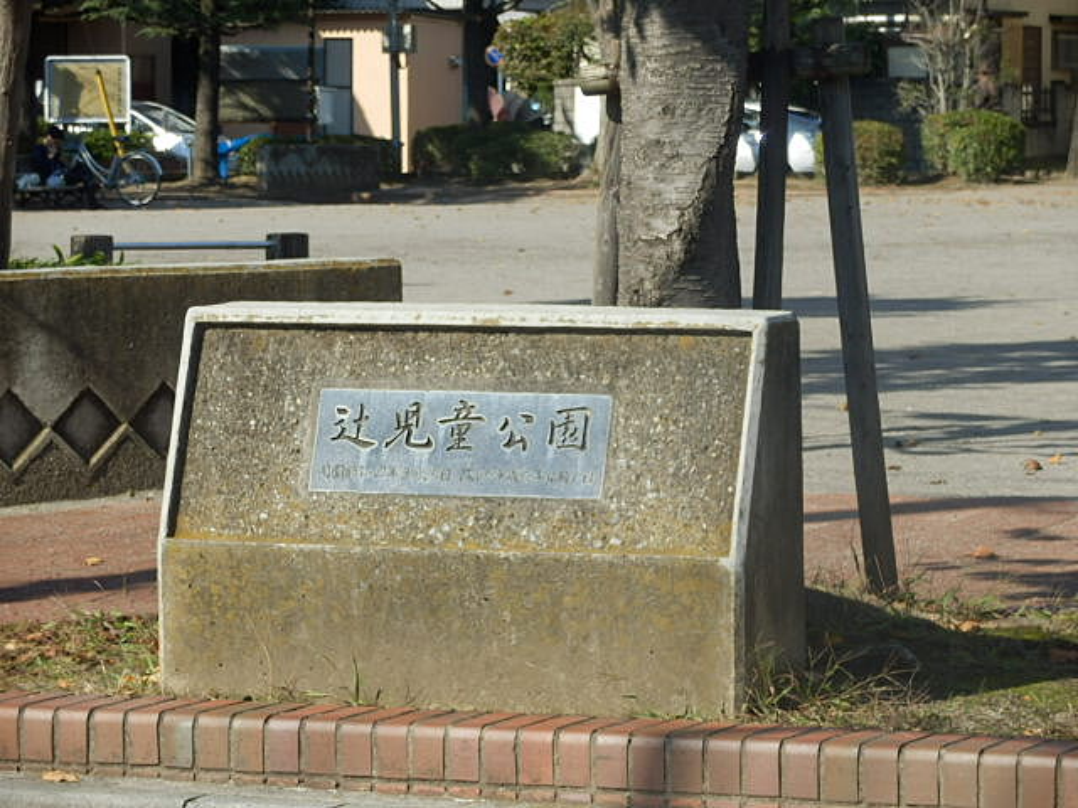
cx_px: 539
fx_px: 5637
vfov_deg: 8.2
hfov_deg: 10.9
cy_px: 404
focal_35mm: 181
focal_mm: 32
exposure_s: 1/250
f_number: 5.9
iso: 80
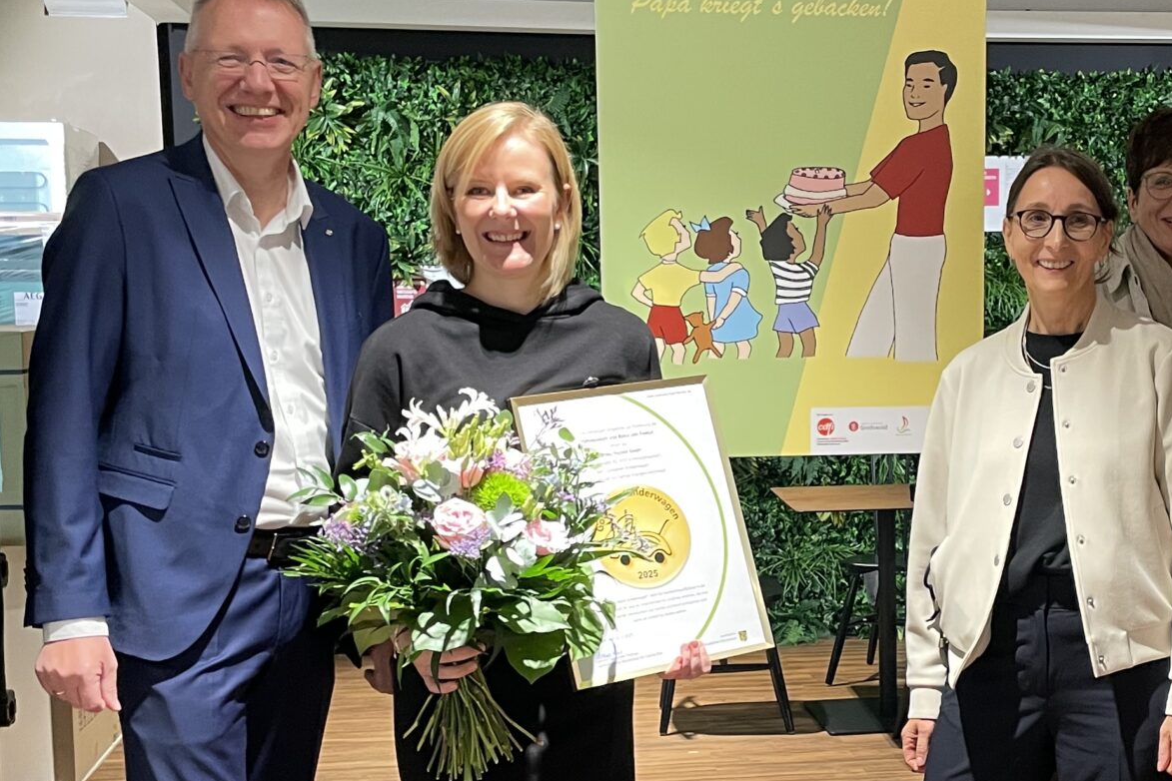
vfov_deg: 22.9
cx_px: 814
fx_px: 1921
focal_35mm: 59
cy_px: 508
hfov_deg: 33.5
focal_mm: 4.2
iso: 250
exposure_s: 1/50
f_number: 1.6
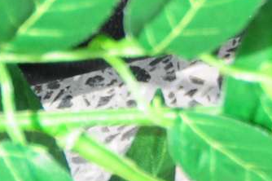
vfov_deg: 2.0
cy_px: -382
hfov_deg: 3.1
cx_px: 353
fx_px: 5087
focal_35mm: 674
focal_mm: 70
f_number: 7.1
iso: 200
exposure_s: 1/160
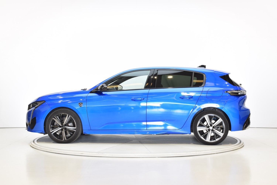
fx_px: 439
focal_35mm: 57
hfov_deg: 35.1
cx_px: 138
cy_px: 92
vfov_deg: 23.8
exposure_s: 1/2.5
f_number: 11
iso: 100
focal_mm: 38
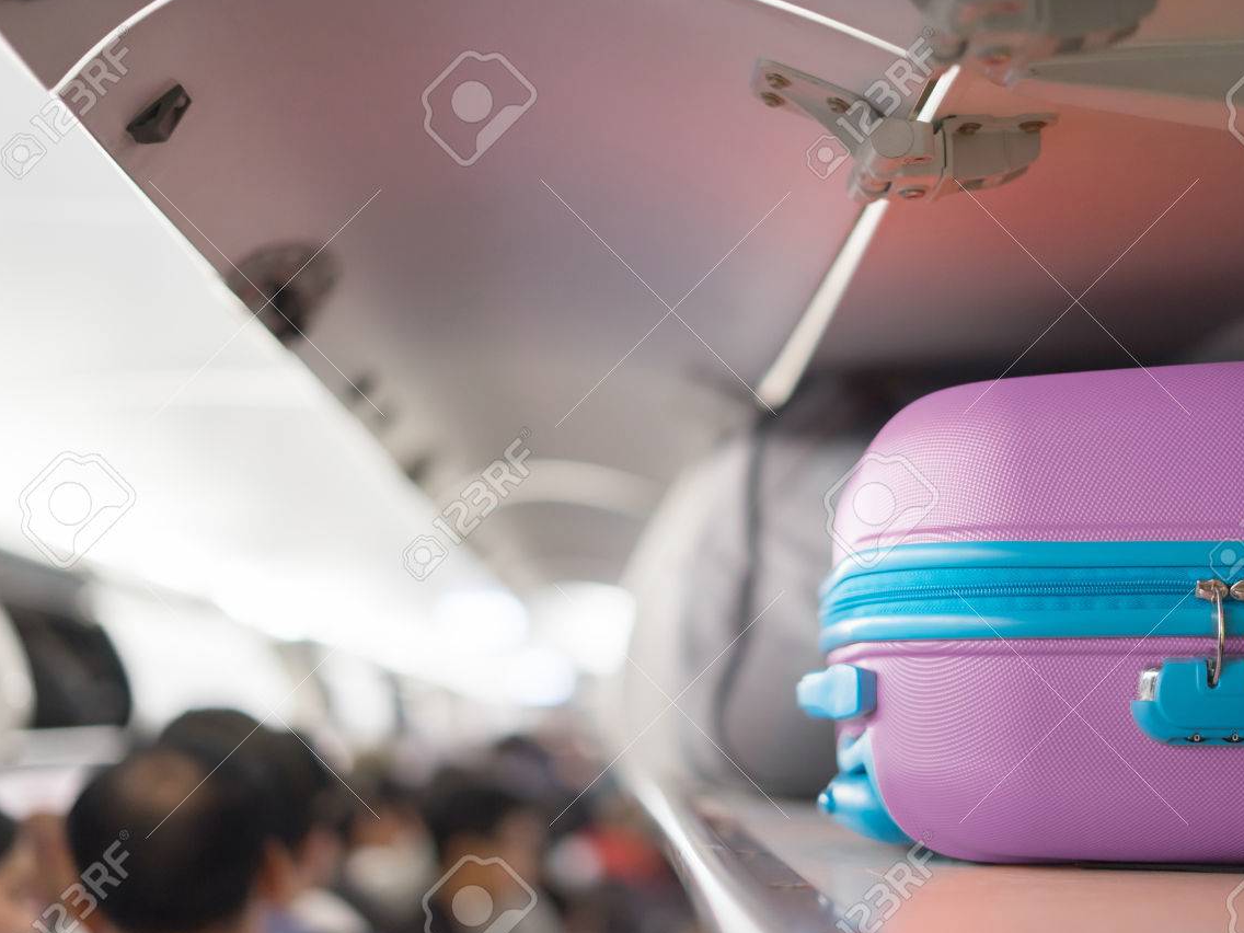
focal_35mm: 55
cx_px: 671
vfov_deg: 26.6
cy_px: 465
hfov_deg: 34.9
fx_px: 1977
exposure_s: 1/80
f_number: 1.8
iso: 1000
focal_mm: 50
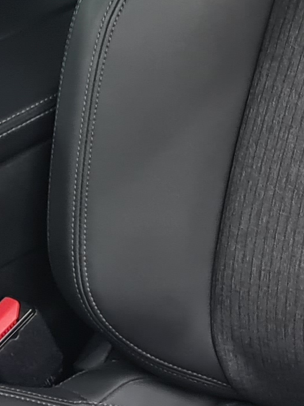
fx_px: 1745
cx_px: 374
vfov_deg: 13.2
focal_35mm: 149
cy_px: 240
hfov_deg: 9.8
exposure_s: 1/50
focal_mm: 5.4
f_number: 1.8
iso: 160
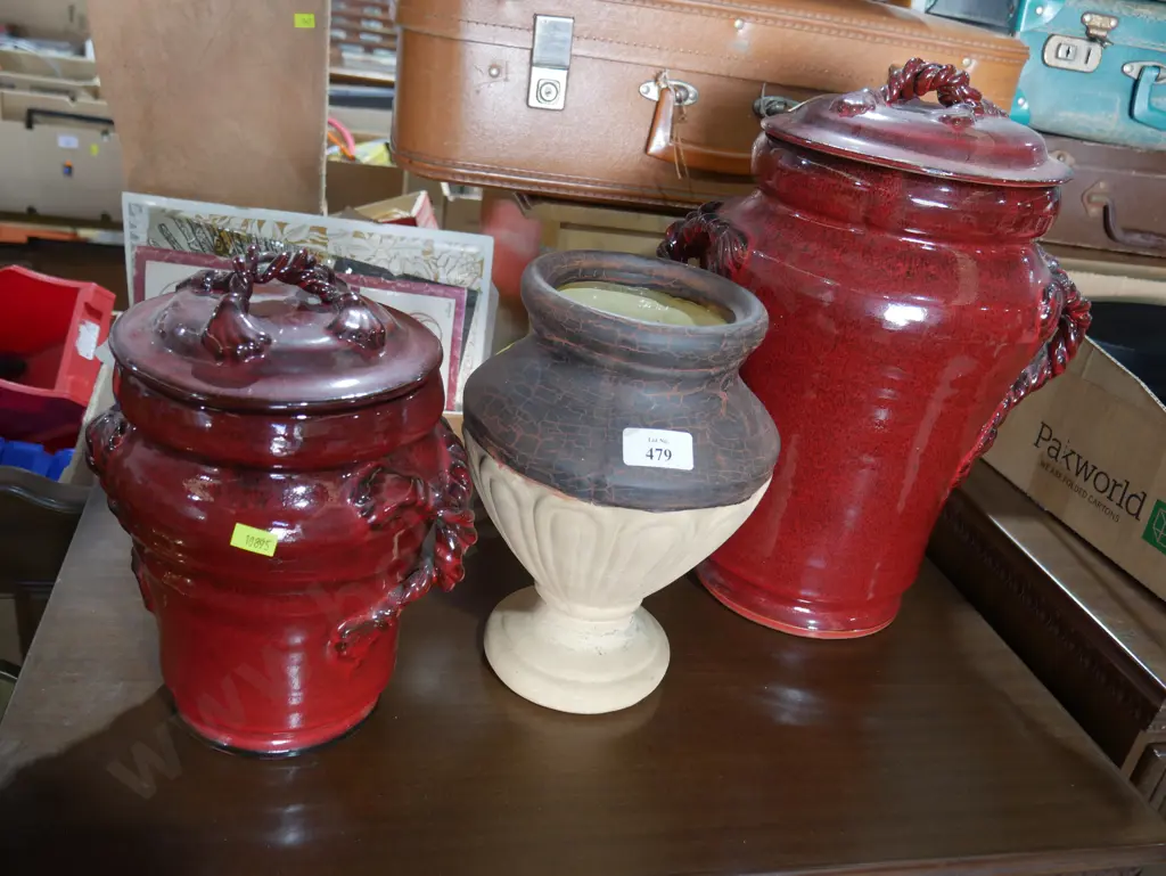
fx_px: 1011
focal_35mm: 30
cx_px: 583
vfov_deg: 46.8
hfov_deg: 59.9
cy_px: 438
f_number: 3.6
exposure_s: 1/60
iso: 500
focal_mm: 15
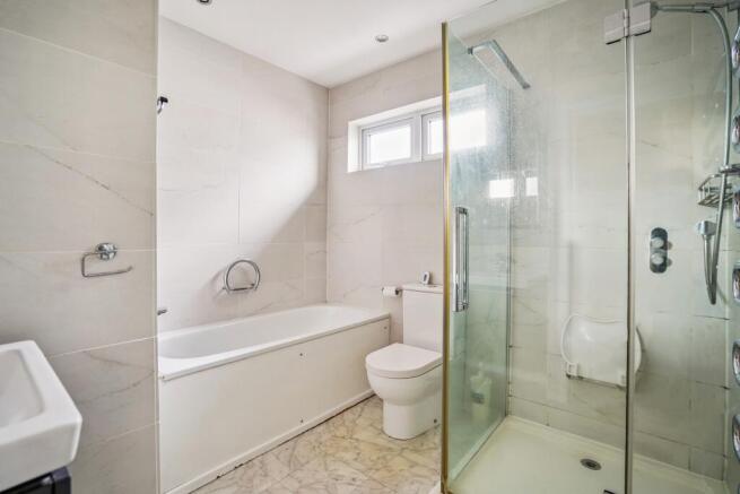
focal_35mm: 16
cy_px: 247
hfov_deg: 96.7
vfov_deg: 73.8
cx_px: 370
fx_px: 329
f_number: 4
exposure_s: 1/8
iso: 320
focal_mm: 16
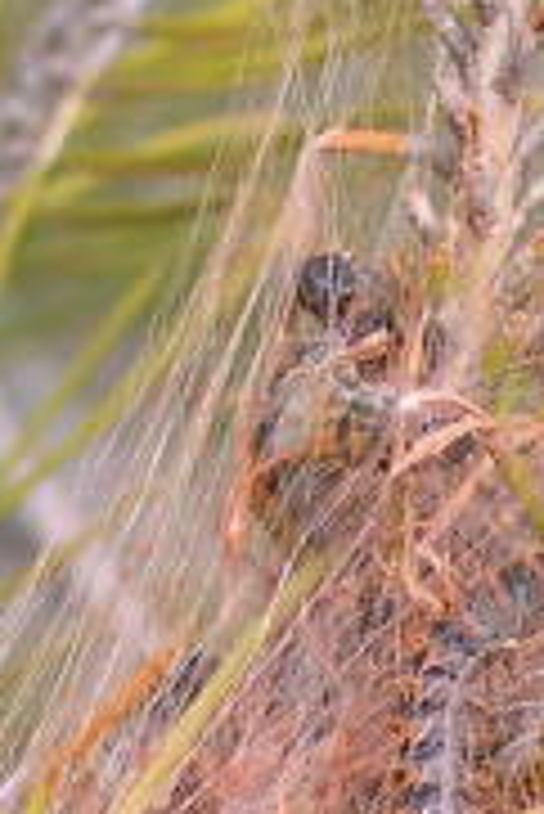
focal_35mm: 482
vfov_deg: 4.2
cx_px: 854
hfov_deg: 2.8
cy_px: 1610
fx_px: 10904
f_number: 4.1
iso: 100
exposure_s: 1/320
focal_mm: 17.4
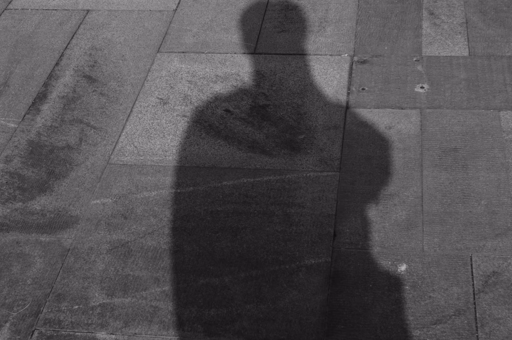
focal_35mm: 68
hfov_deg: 29.7
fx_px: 966
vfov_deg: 19.9
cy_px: 140
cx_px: 227
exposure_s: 1/400
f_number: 8
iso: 100
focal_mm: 26
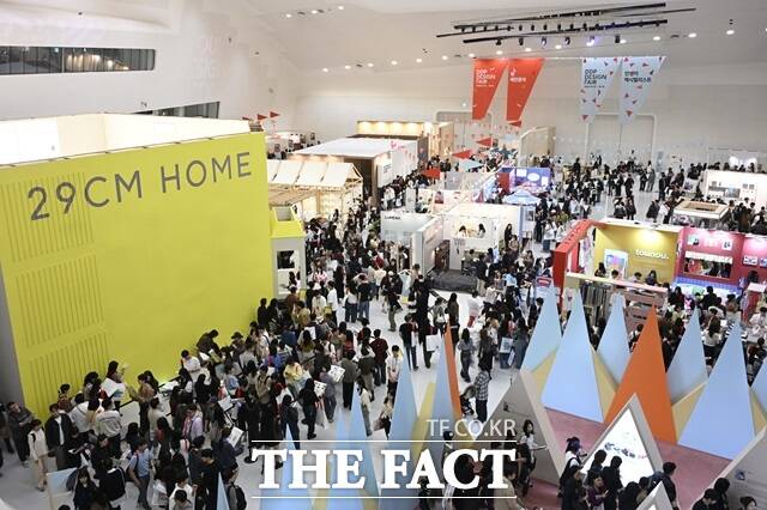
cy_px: 255
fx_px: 671
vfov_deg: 41.7
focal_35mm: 32
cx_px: 384
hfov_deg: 59.5
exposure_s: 1/125
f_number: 4.8
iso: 2500
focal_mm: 31.5
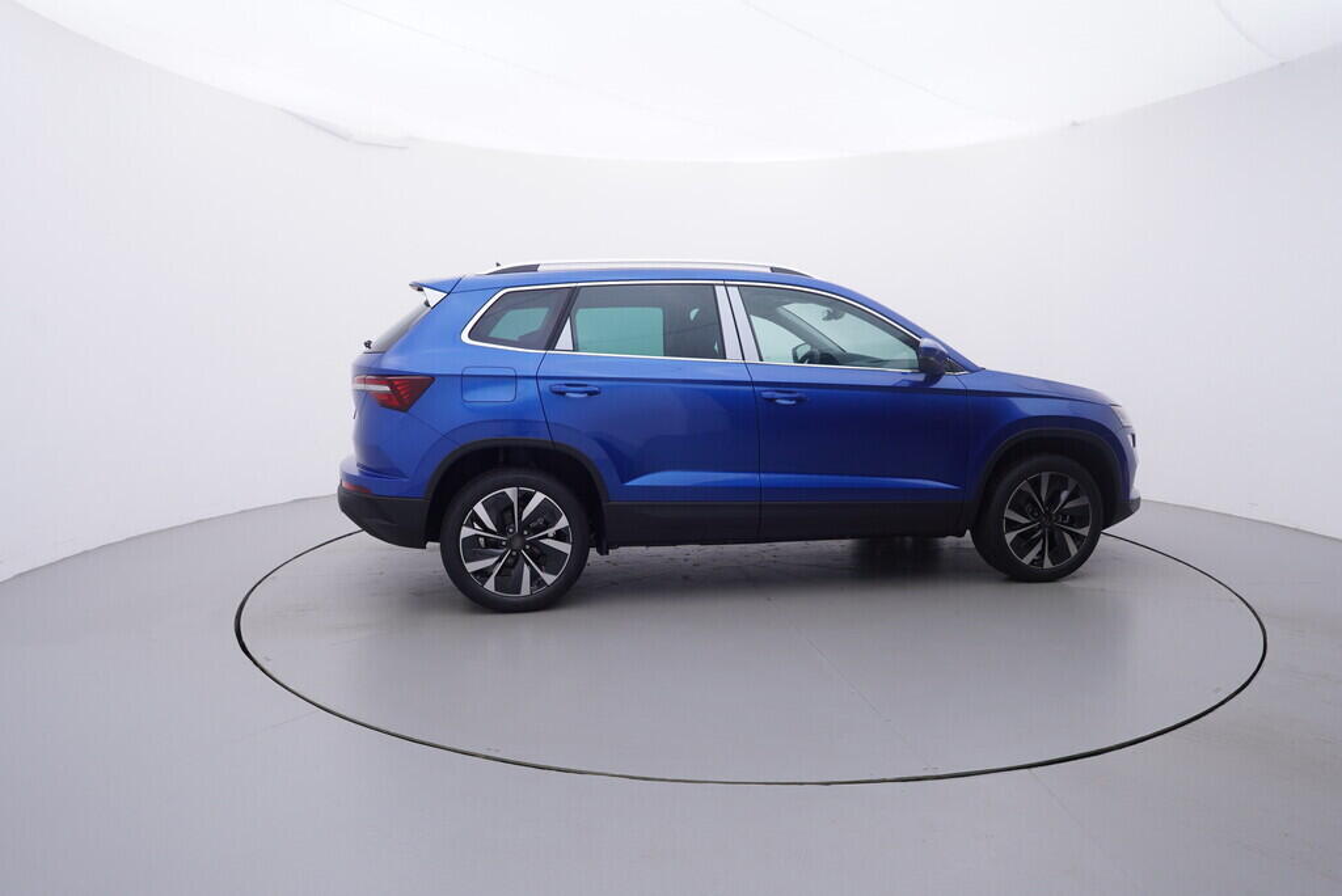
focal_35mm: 22
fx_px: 839
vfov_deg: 56.2
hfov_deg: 77.3
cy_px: 448
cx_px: 671
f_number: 5
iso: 200
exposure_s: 1/80
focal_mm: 15
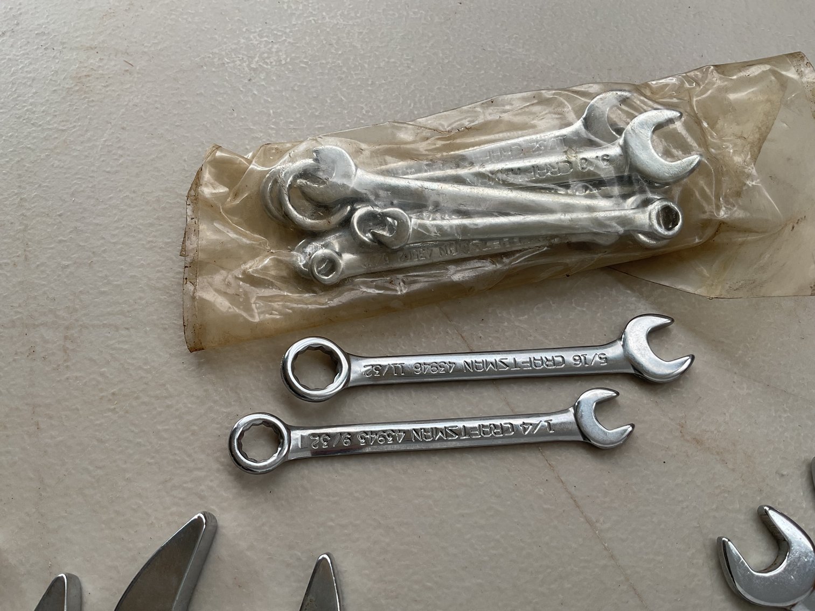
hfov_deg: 61.7
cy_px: 306
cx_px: 408
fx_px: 683
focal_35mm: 29
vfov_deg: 48.2
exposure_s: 1/217
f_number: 1.8
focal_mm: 3
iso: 16
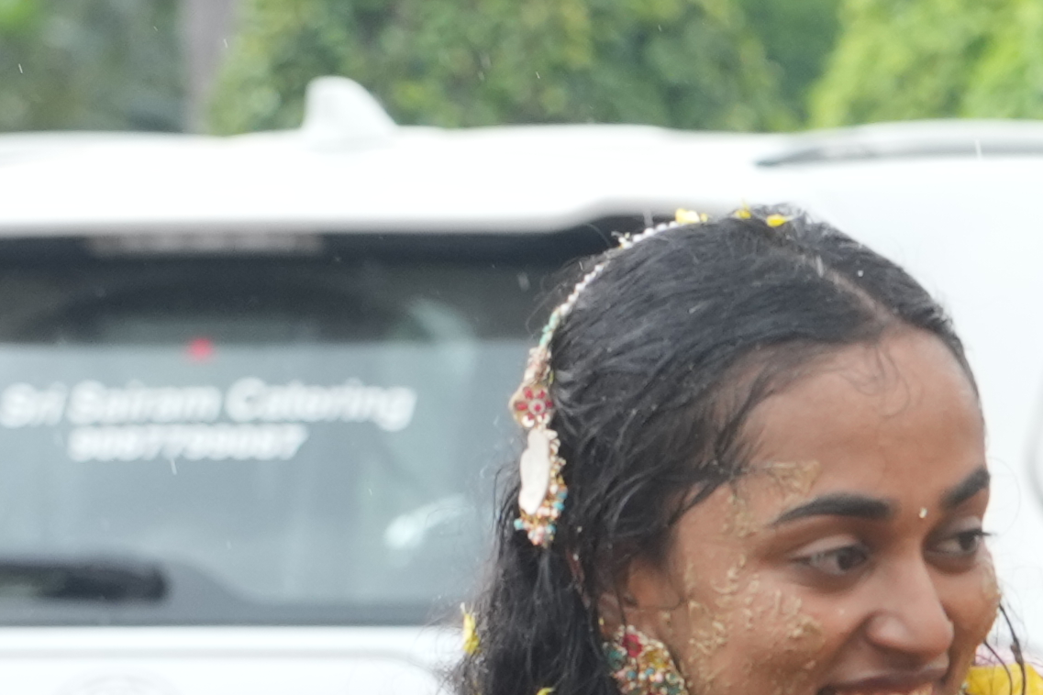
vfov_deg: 3.8
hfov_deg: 5.7
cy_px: 1476
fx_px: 10342
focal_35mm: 357
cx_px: 2013
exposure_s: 1/640
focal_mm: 47
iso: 500
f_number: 2.8
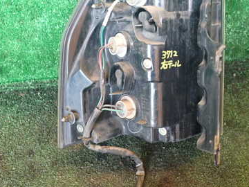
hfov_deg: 38.0
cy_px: 67
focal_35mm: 50
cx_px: 154
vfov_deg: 29.0
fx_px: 360
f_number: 2.3
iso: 500
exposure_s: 1/30
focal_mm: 5.4
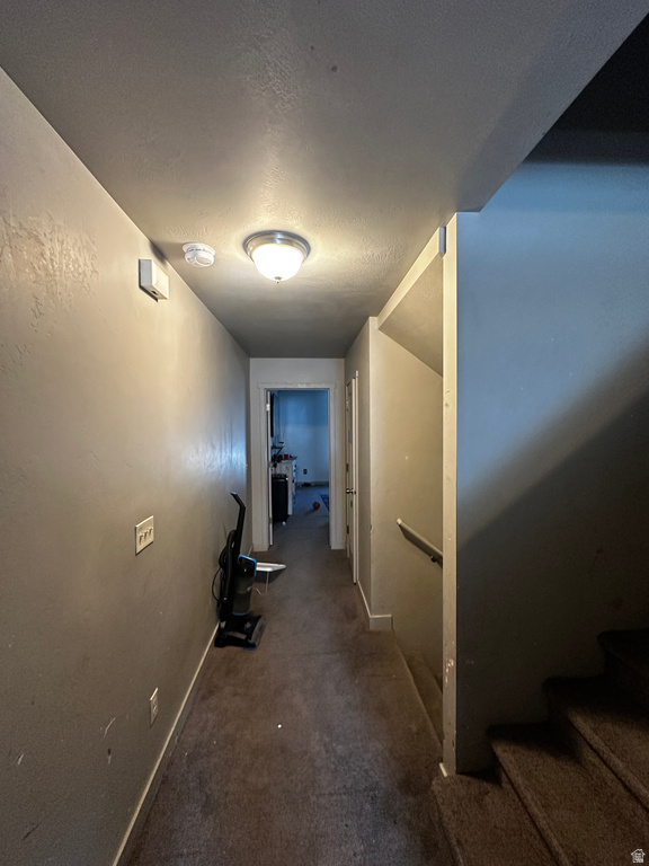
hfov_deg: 85.7
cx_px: 324
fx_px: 350
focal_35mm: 14
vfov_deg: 102.1
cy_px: 433
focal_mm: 2.22
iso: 500
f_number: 2.2
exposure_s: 1/60
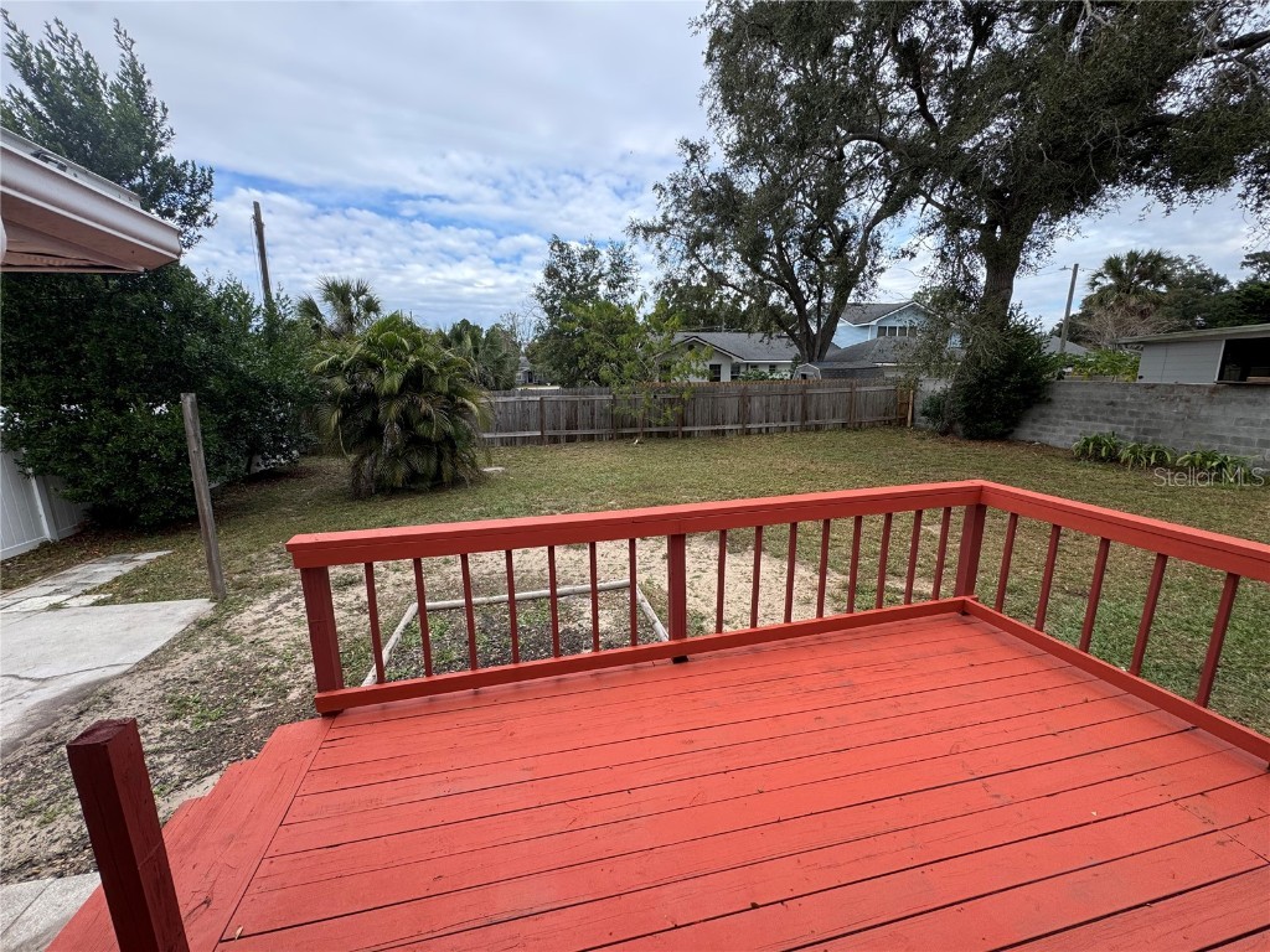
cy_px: 476
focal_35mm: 14
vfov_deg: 85.7
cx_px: 635
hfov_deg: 102.1
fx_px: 514
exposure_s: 1/370
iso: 40
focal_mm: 2.22
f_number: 2.2
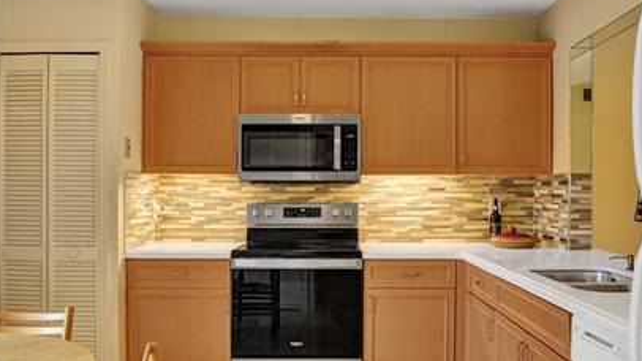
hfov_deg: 59.4
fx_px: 562
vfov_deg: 35.6
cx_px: 343
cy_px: 193
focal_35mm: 33
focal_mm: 16
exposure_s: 1/400
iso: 800
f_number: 2.8
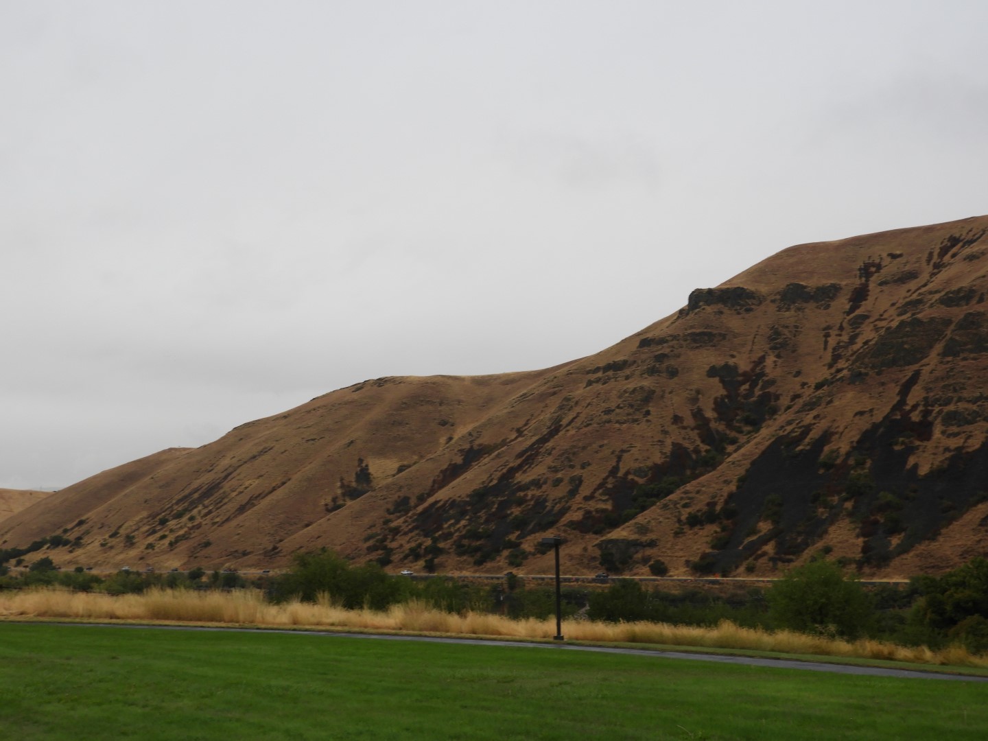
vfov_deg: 29.1
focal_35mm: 50
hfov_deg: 38.2
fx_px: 1427
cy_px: 370
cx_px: 494
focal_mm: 9
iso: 100
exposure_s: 1/320
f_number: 4
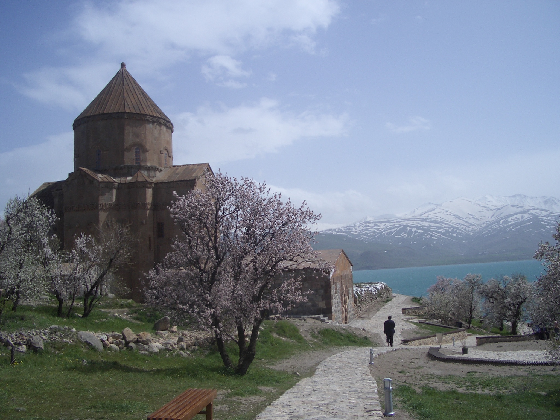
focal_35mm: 35
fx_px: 566
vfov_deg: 40.7
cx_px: 280
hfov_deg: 52.6
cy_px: 210
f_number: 4.3
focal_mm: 5.8
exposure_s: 1/1000
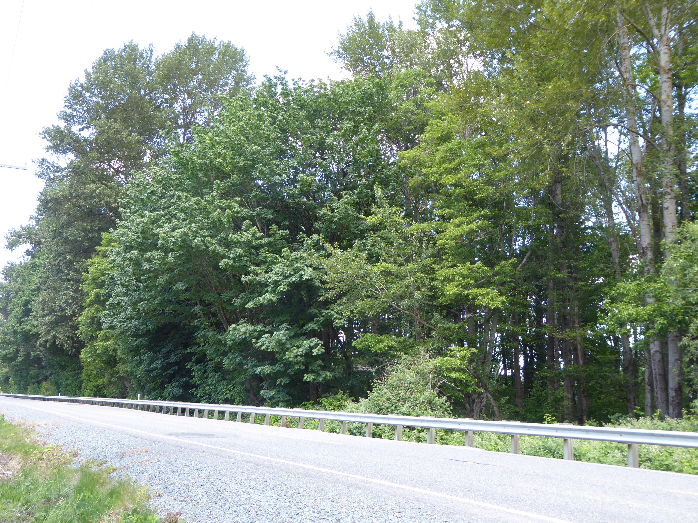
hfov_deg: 54.0
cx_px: 349
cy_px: 262
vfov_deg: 41.8
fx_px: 686
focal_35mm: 34
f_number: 3.6
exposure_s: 1/60
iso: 100
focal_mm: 5.8
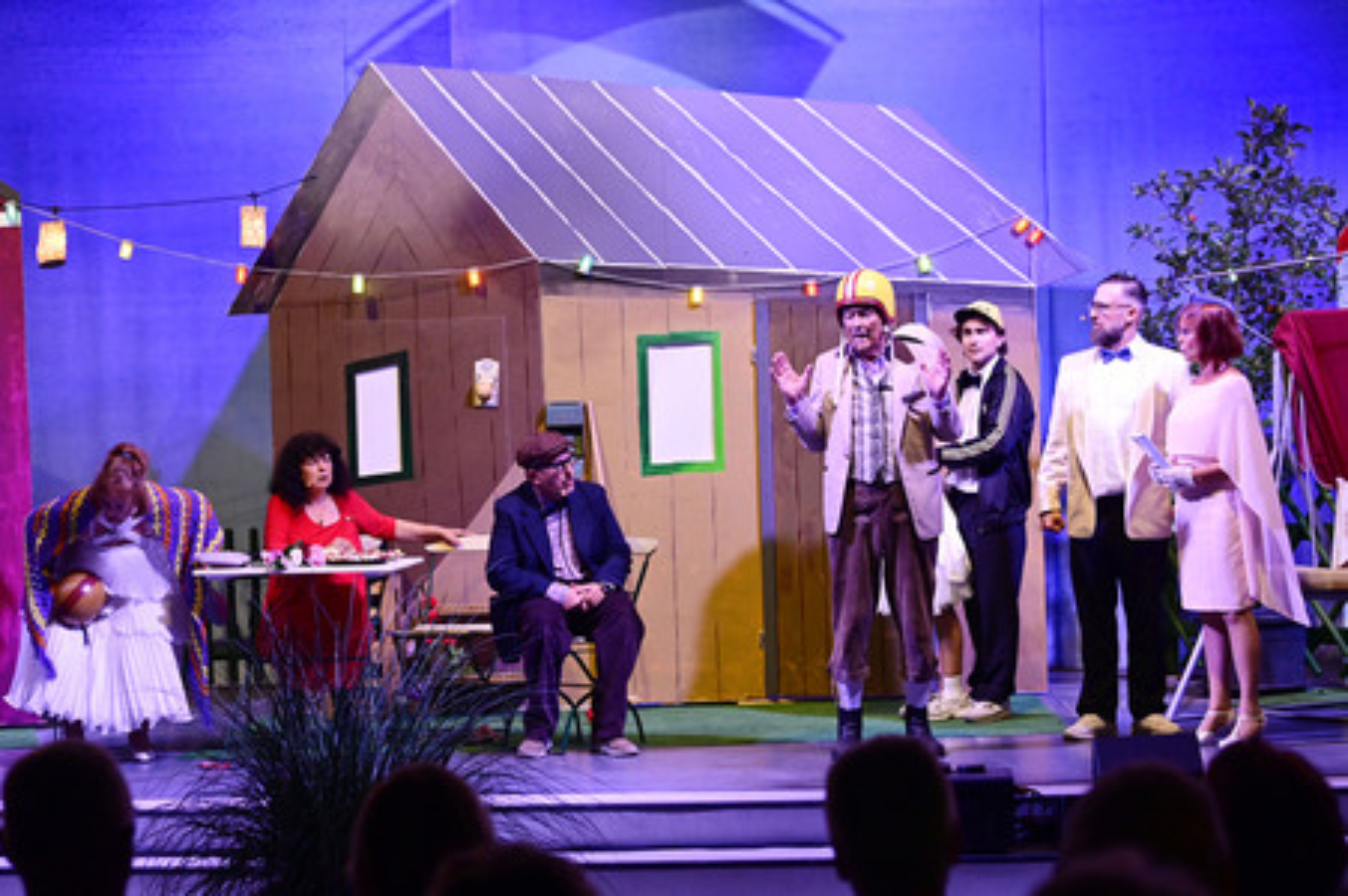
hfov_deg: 28.9
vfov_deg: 19.4
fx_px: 2619
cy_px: 448
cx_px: 674
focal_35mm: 70
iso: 3200
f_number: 4.5
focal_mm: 70
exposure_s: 1/400
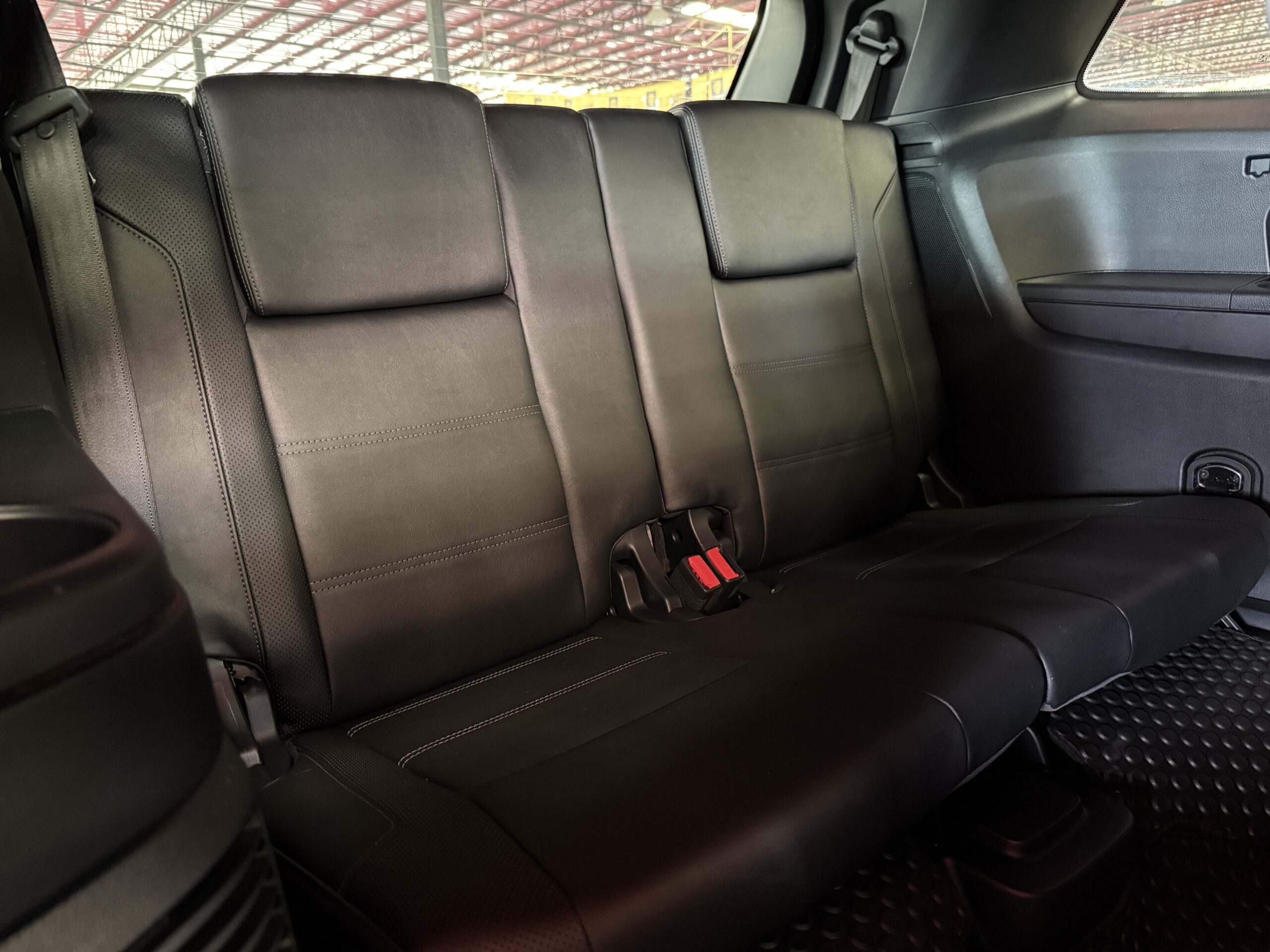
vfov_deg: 56.8
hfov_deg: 71.6
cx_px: 635
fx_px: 881
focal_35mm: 24
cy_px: 476
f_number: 1.78
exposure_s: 1/30
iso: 1250
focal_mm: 6.76
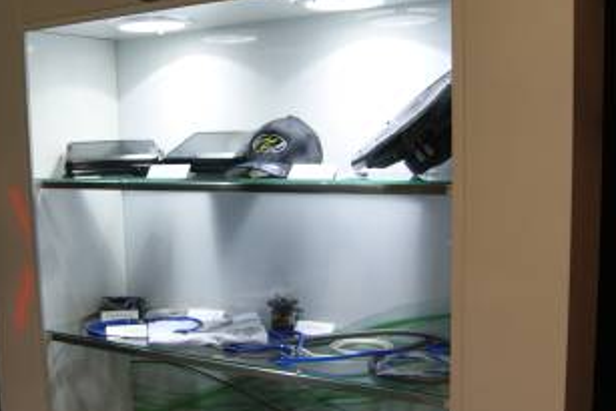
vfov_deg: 30.5
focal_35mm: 44
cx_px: 221
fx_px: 753
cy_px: 231
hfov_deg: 44.0
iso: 100
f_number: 5.6
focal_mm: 18
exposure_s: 1/50
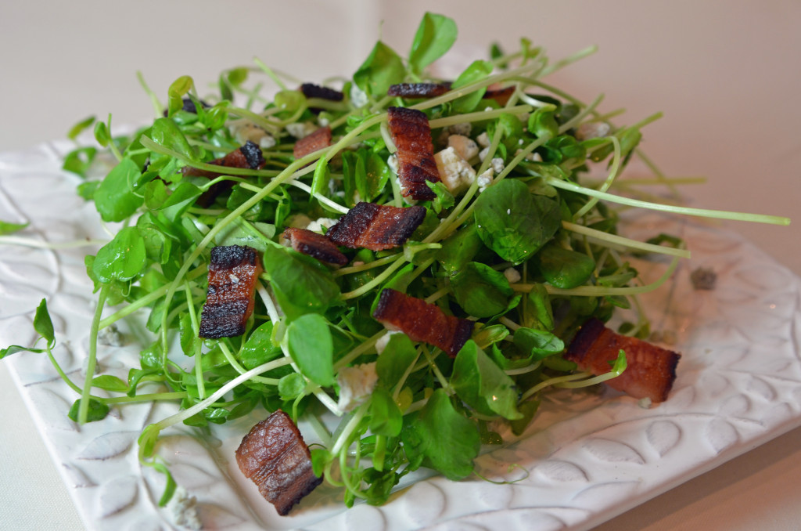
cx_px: 400
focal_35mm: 48
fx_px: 1066
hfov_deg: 41.2
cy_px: 266
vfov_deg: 27.9
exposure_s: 1/80
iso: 400
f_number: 4.5
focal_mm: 32
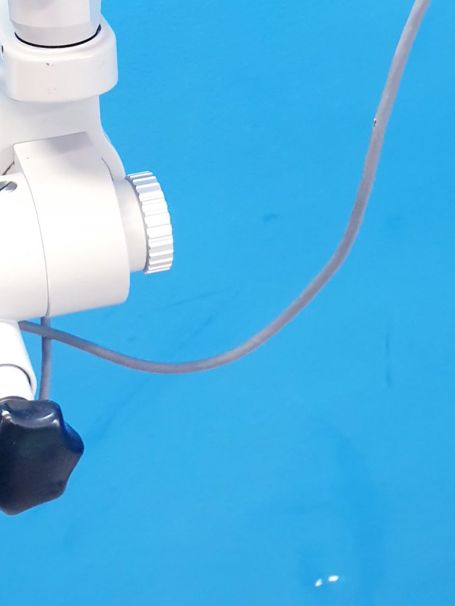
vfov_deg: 25.8
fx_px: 1174
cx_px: 29
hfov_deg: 21.4
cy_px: -131
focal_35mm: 67
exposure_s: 1/33
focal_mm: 4.3
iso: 320
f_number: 2.4
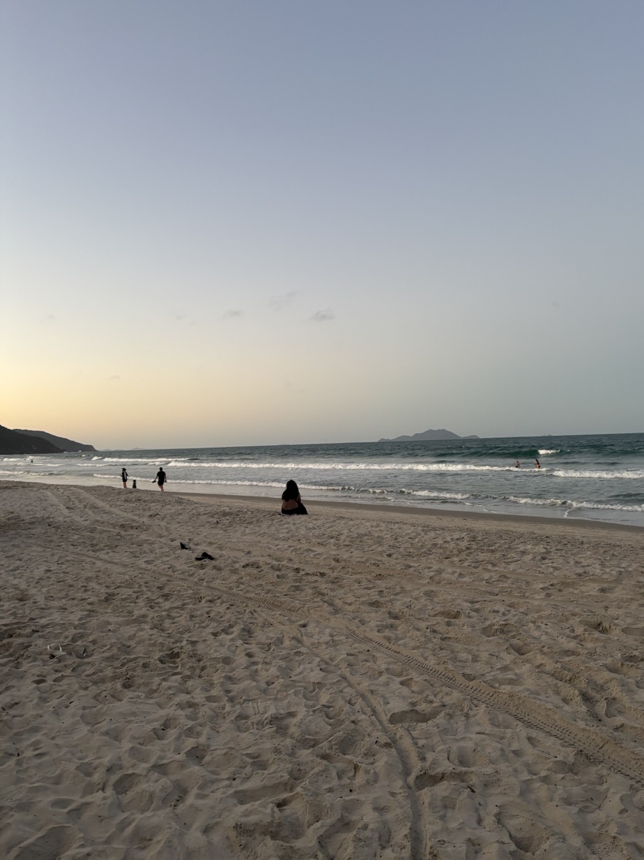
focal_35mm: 27
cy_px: 439
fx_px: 670
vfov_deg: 65.3
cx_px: 331
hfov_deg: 51.3
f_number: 1.6
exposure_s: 1/60
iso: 160
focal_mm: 5.96
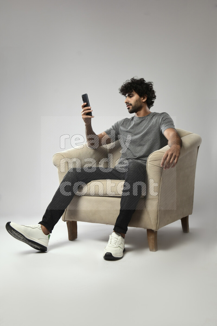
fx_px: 316
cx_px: 108
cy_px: 163
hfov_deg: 37.9
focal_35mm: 35
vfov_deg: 54.4
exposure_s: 1/125
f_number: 5.6
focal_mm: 35
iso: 400
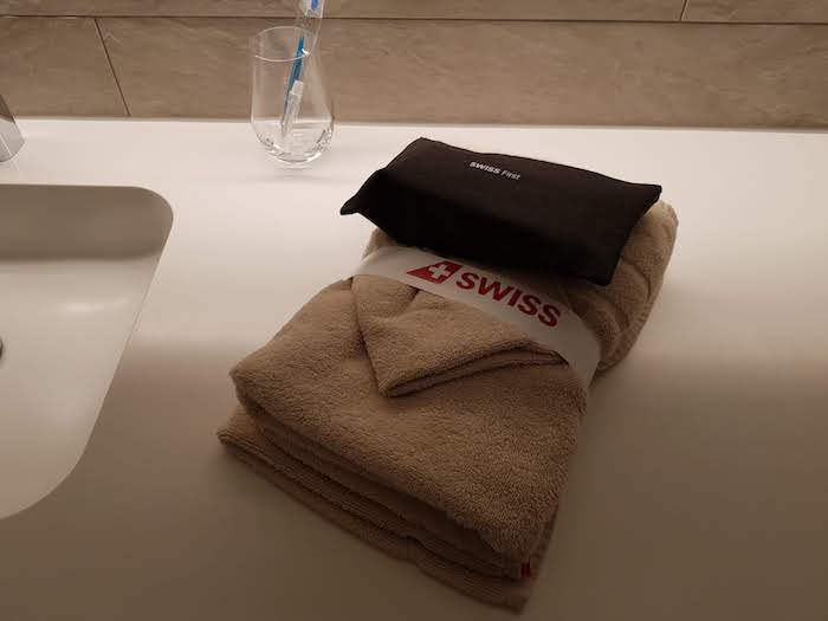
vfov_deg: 53.1
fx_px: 622
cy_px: 310
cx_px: 414
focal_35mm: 26
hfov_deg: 67.3
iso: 40
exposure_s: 1/100
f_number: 1.7
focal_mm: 4.2
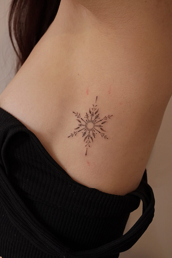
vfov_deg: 43.6
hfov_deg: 29.9
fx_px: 322
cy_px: 129
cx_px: 86
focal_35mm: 45
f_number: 13
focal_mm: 30
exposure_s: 1/50
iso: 3200
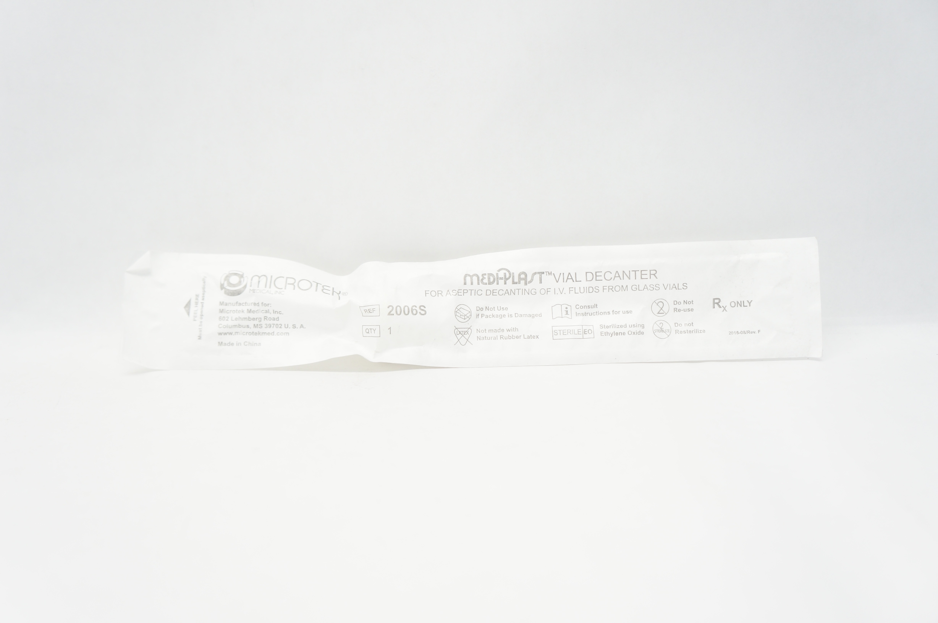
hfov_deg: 51.3
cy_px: 312
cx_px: 469
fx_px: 976
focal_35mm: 38
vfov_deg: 35.4
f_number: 4
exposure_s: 1/80
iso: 400
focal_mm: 25
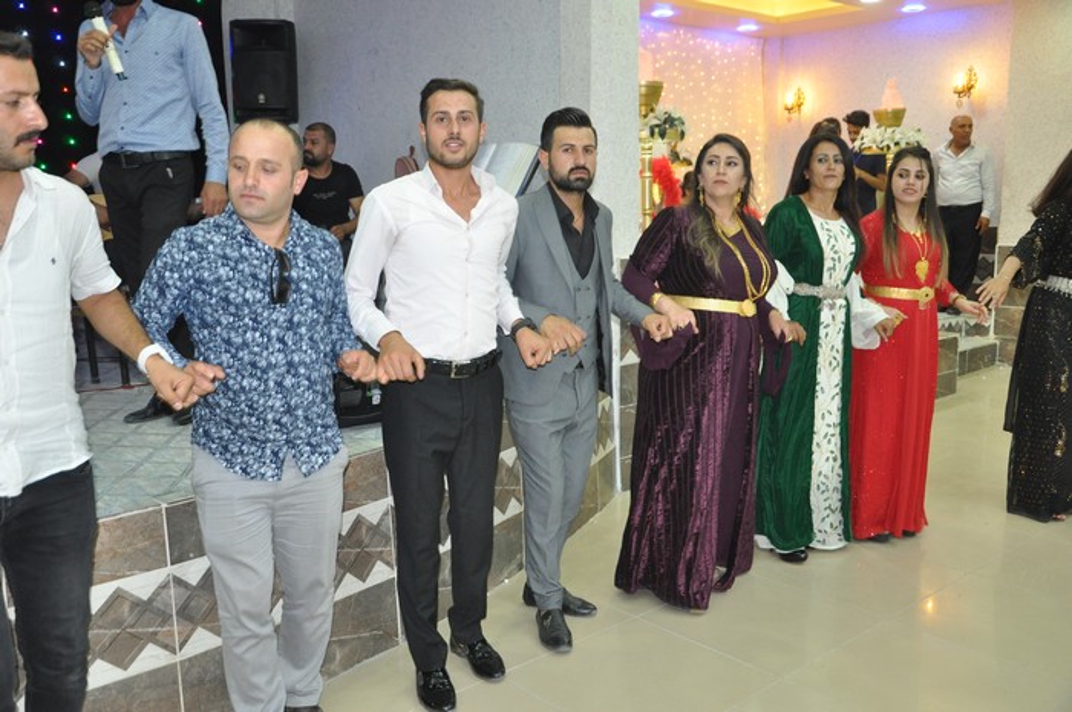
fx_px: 982
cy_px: 356
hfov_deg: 57.3
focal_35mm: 33
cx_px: 536
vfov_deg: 39.9
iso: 1250
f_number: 4.5
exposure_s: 1/60
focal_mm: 22
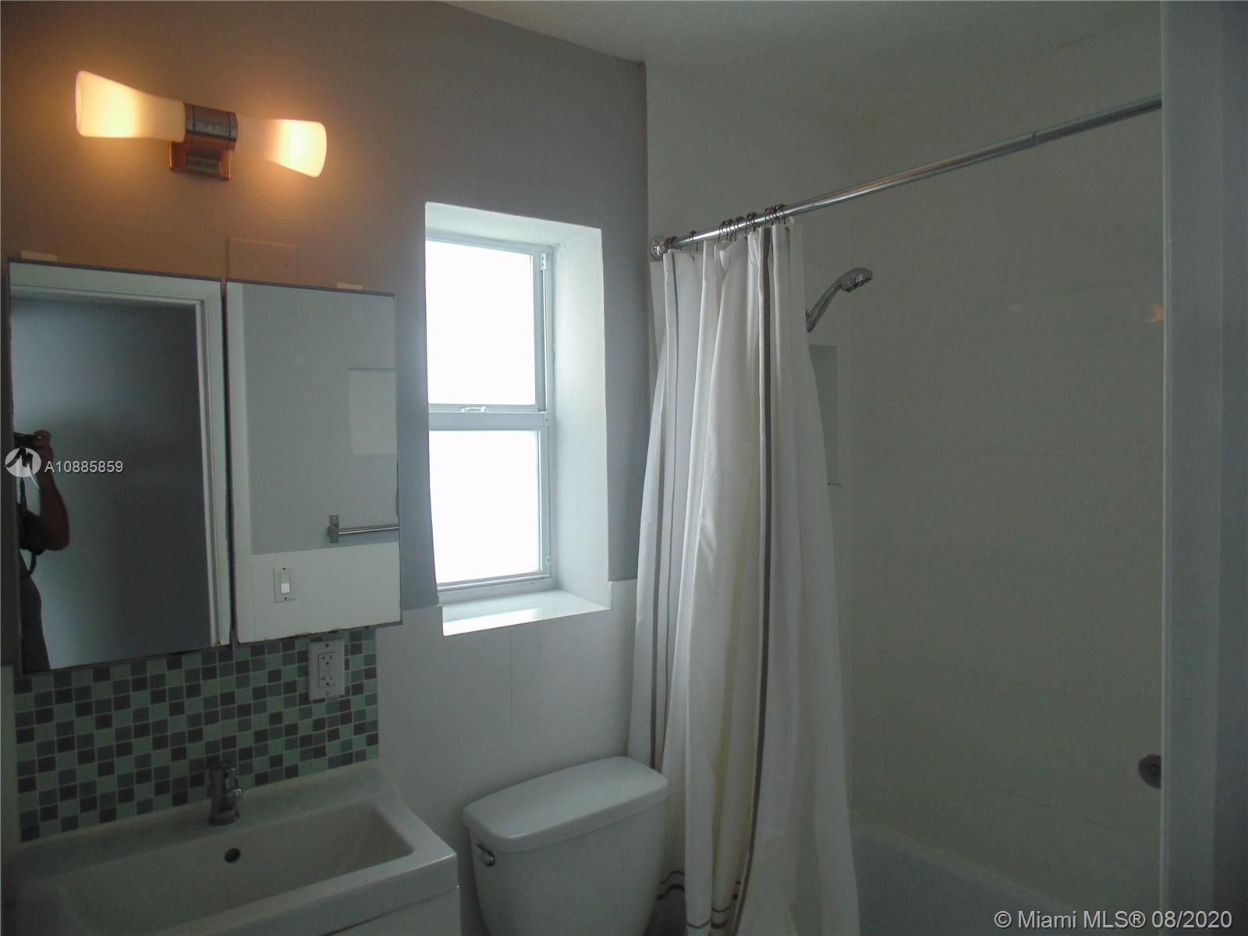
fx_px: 793
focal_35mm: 22
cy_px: 468
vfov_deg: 61.1
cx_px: 624
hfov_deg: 76.4
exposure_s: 1/30
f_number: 3.1
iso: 100
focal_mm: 4
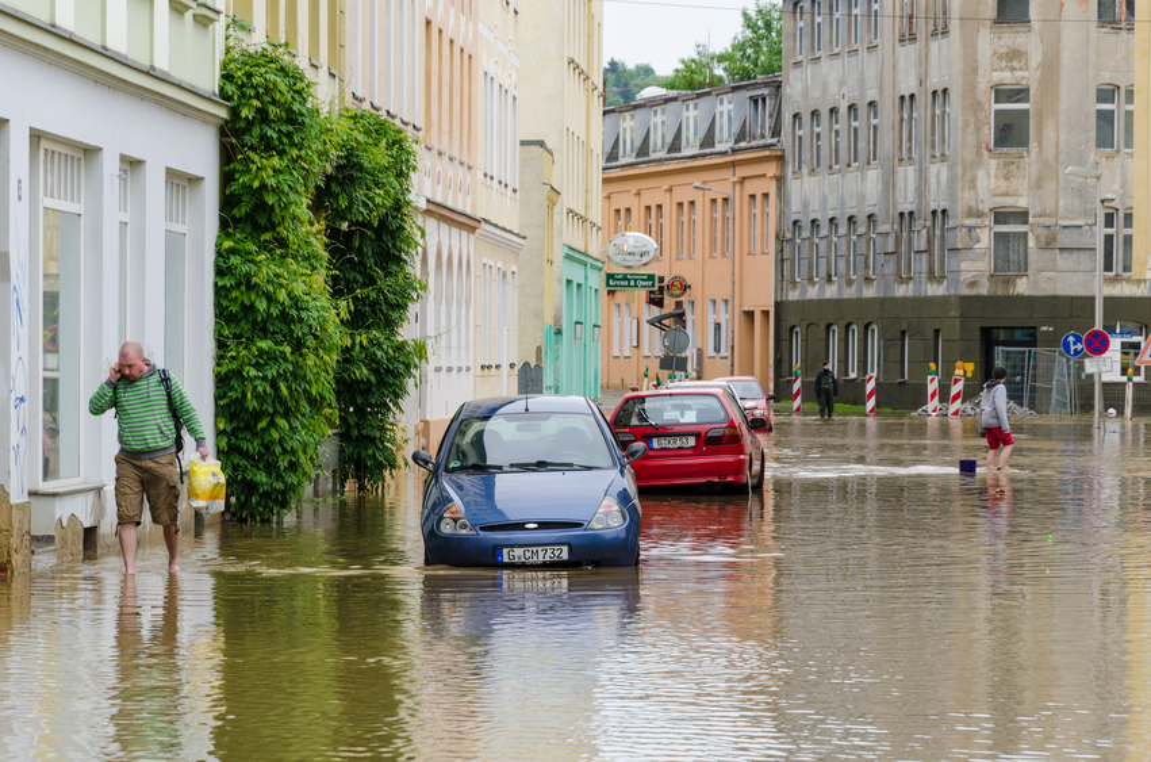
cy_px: 381
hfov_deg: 13.1
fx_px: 5023
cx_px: 576
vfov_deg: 8.7
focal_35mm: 158
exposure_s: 1/160
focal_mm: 105
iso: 320
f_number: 8
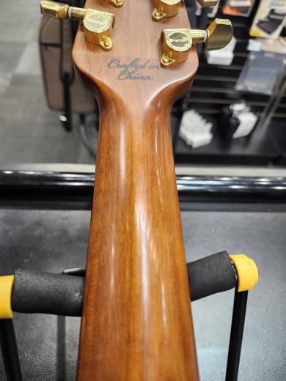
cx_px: 143
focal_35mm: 23
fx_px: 253
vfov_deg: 73.9
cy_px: 190
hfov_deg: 58.9
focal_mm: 5.54
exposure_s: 1/120
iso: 200
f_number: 1.8
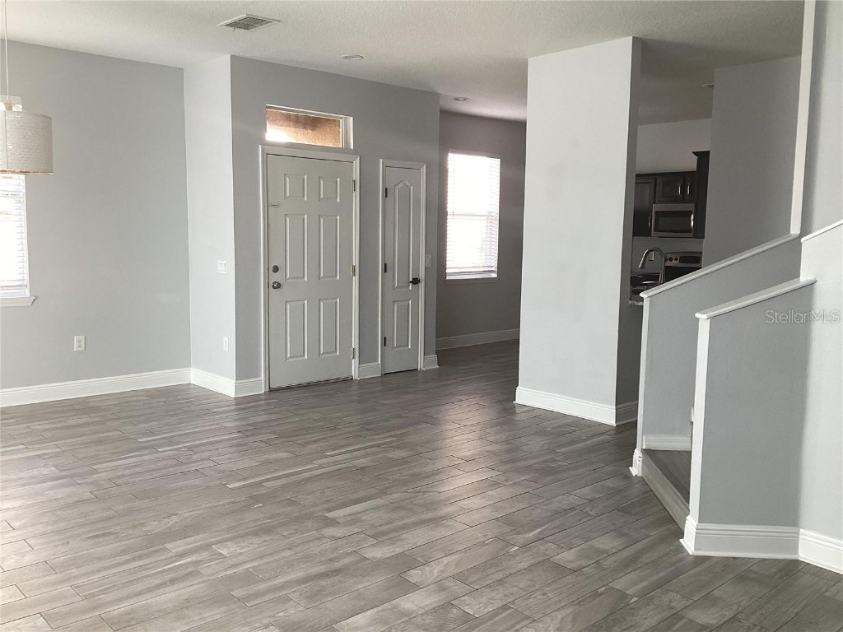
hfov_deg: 58.4
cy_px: 316
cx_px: 422
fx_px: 755
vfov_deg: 45.4
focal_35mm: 31
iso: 64
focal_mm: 3.3
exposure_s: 1/60
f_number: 2.4
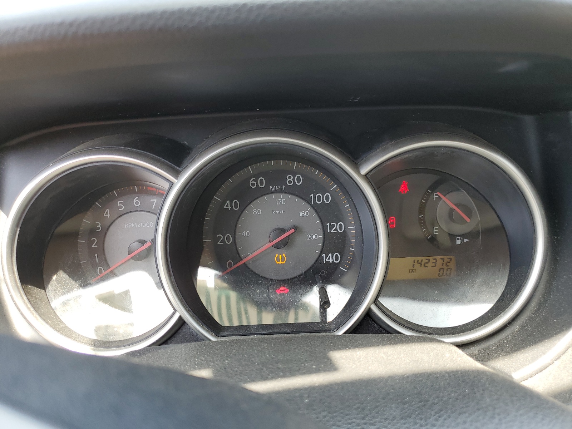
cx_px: 286
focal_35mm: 26
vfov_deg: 53.1
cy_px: 214
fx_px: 430
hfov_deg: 67.3
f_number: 1.5
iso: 50
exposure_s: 1/130
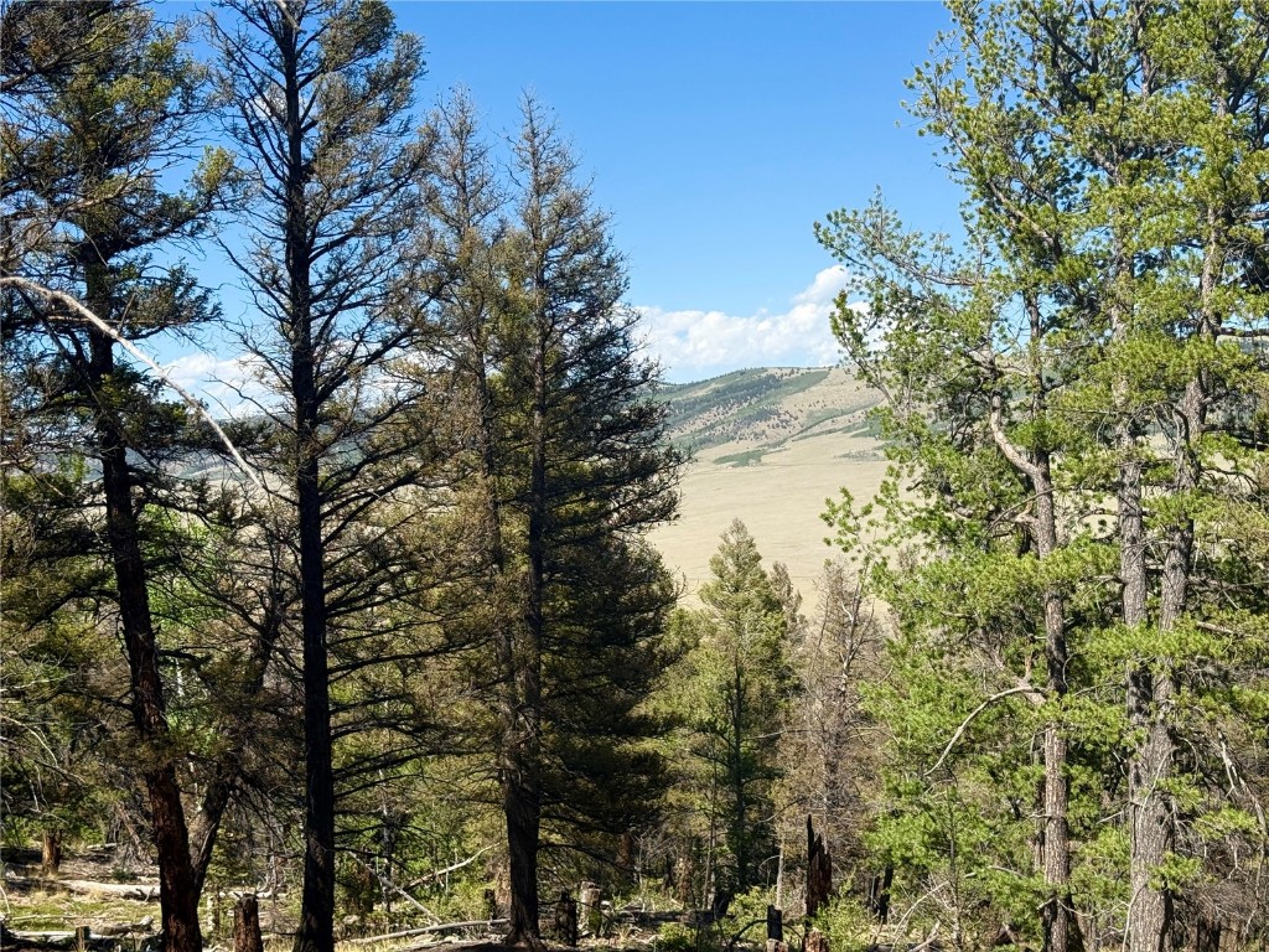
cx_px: 634
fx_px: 1760
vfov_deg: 30.3
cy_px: 476
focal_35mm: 48
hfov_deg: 39.7
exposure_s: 1/3704
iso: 64
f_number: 1.78
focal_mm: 6.76
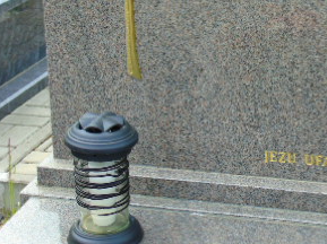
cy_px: 36
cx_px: 261
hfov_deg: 19.1
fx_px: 962
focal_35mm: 102
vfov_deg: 14.4
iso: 80
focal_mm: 8.2
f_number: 4.1
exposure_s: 1/160
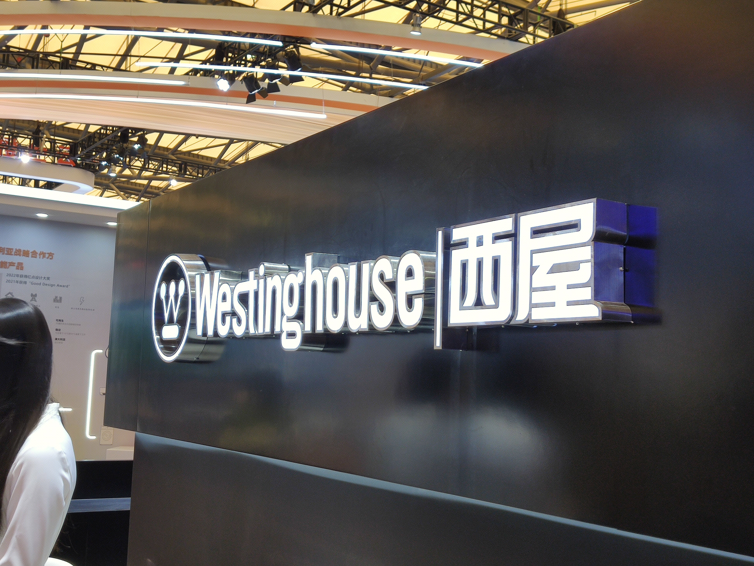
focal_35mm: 42
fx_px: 915
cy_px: 281
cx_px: 377
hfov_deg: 44.8
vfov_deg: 34.4
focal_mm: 4.75
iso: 120
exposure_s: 1/100
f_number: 1.75
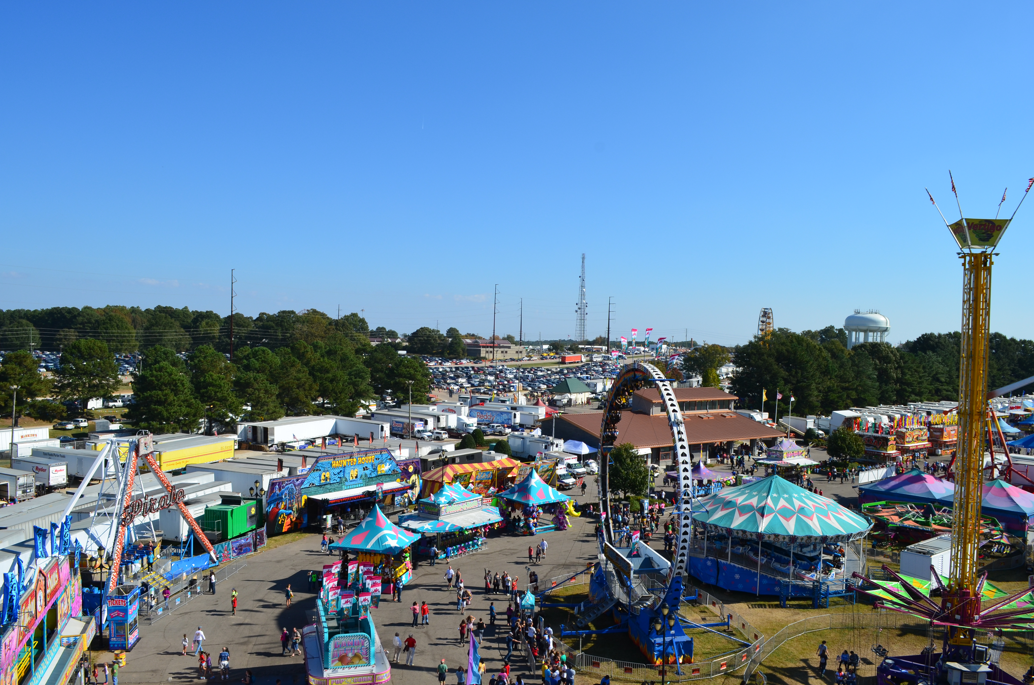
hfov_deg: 67.5
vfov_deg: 47.7
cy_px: 342
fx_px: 774
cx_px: 517
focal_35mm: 27
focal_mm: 18
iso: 200
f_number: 10
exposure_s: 1/320
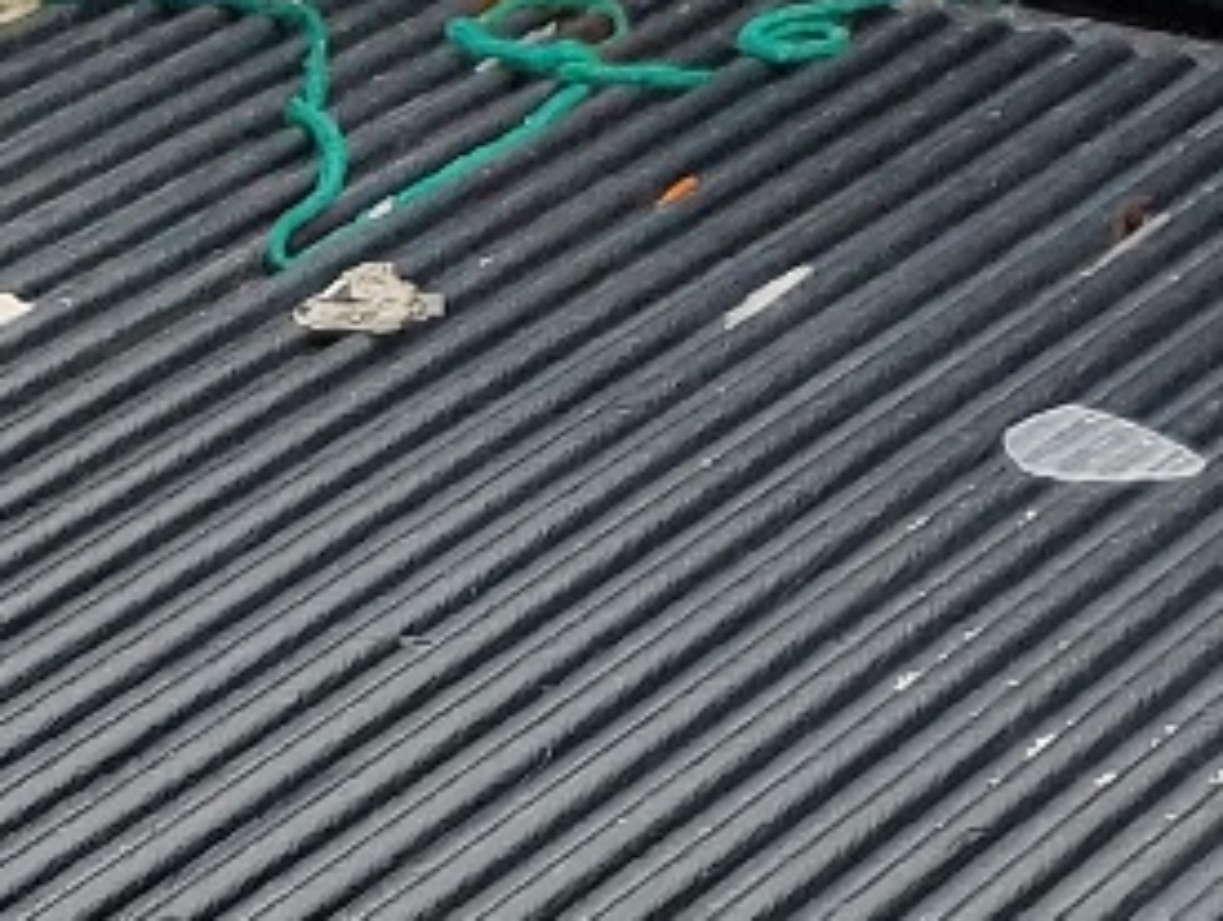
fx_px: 5342
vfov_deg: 9.6
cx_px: -53
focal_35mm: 151
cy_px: 1330
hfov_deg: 12.9
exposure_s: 1/556
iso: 50
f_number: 1.5
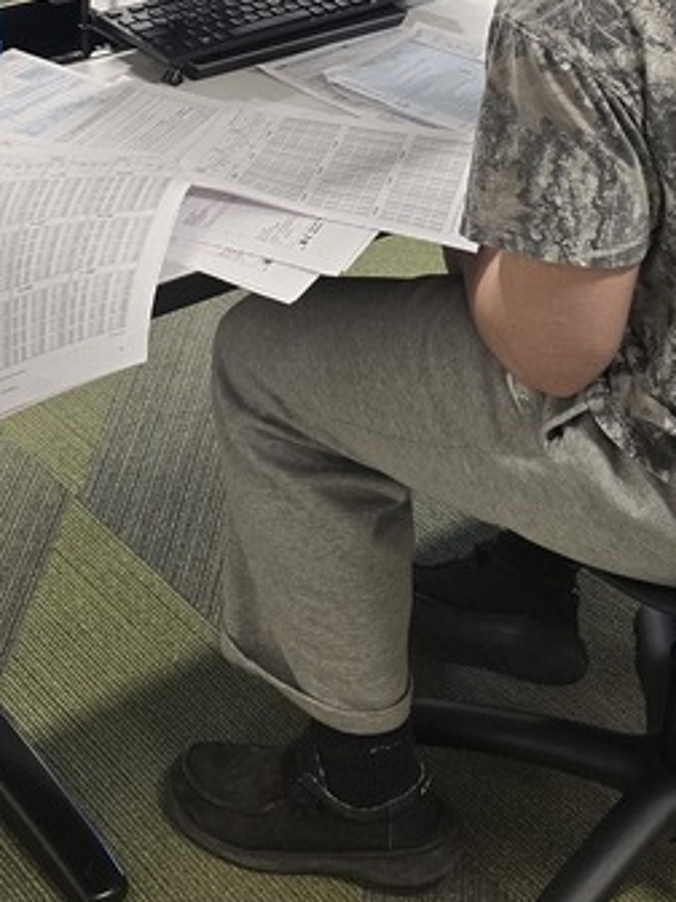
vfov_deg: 26.3
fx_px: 1823
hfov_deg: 21.0
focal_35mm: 70
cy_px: -5
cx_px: 330
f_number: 1.7
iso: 200
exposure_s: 1/120
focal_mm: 6.3
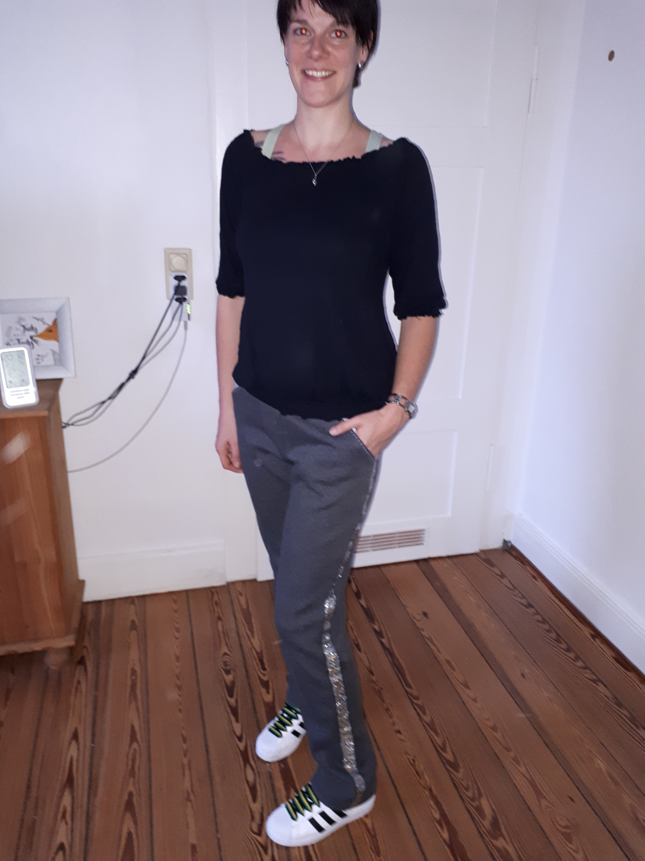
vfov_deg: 65.3
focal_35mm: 27
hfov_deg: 51.4
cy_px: 430
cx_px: 322
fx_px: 671
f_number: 1.9
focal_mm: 3.6
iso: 250
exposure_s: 1/17
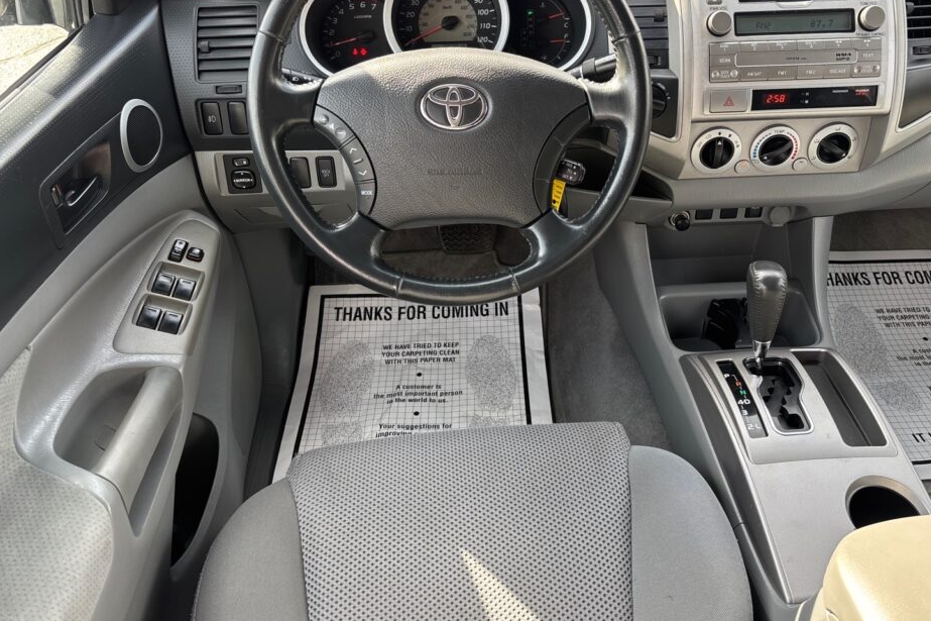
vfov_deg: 43.4
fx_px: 776
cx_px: 507
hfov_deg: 61.8
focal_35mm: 30
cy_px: 248
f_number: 1.6
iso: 50
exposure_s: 1/121
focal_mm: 5.96
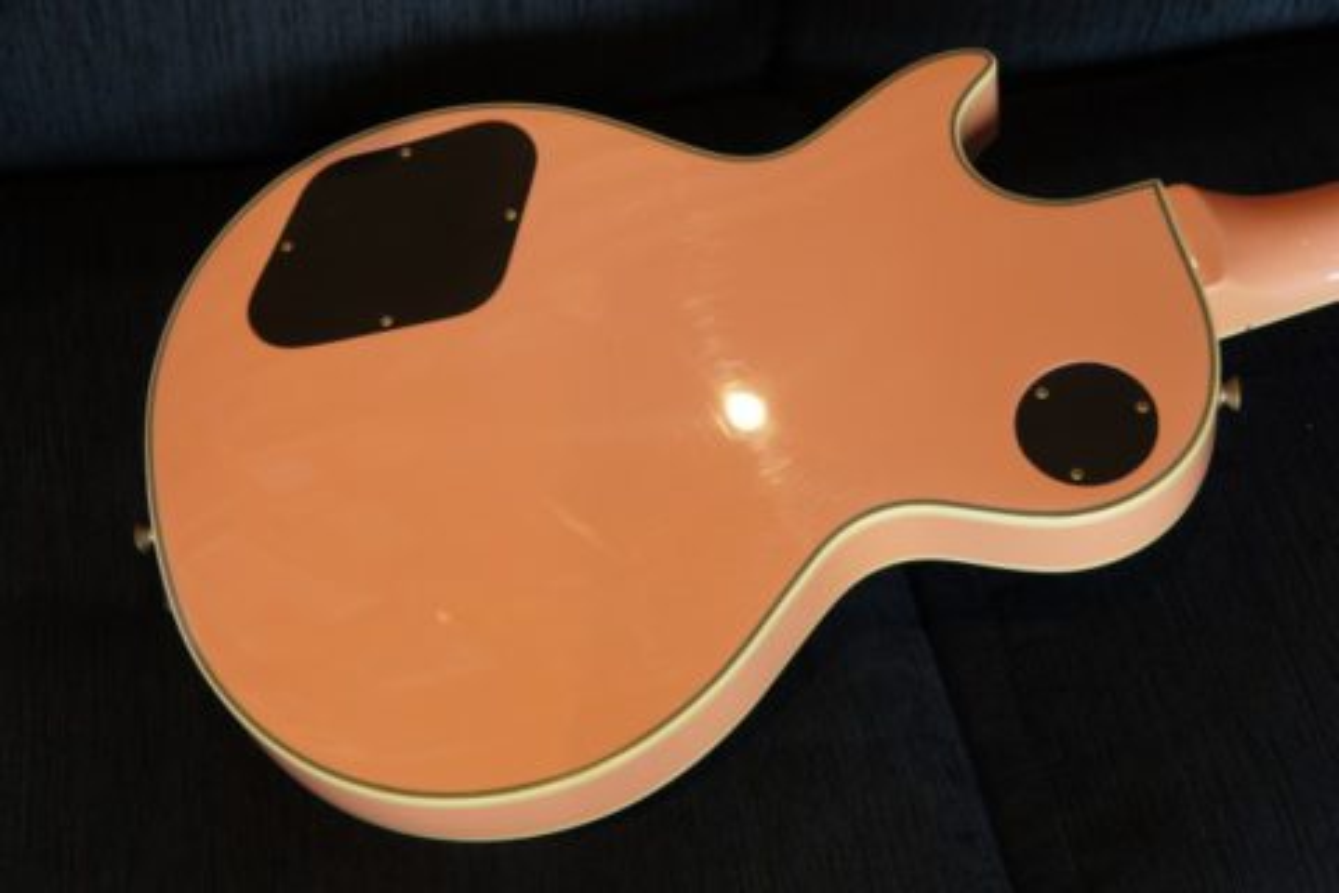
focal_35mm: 60
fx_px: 2231
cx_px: 670
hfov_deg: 33.4
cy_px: 446
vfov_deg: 22.6
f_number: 4.5
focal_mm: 40
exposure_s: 1/80
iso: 400
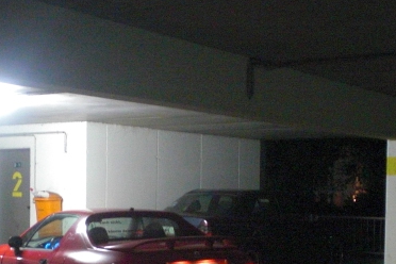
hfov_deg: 29.6
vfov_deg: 19.8
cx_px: 217
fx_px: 748
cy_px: 220
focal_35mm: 68
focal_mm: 6.3
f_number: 3.1
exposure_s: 1/8
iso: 800
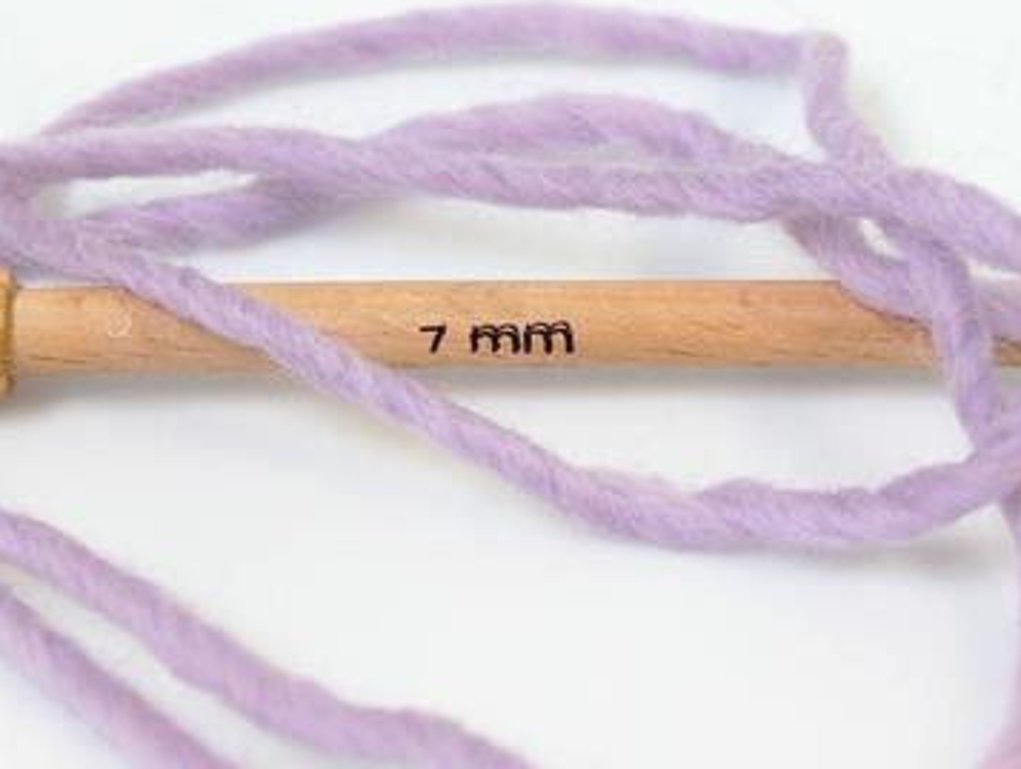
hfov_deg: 15.1
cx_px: 475
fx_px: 3841
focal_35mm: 130
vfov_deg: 11.4
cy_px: 376
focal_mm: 23.76
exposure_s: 1/22.1
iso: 200
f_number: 3
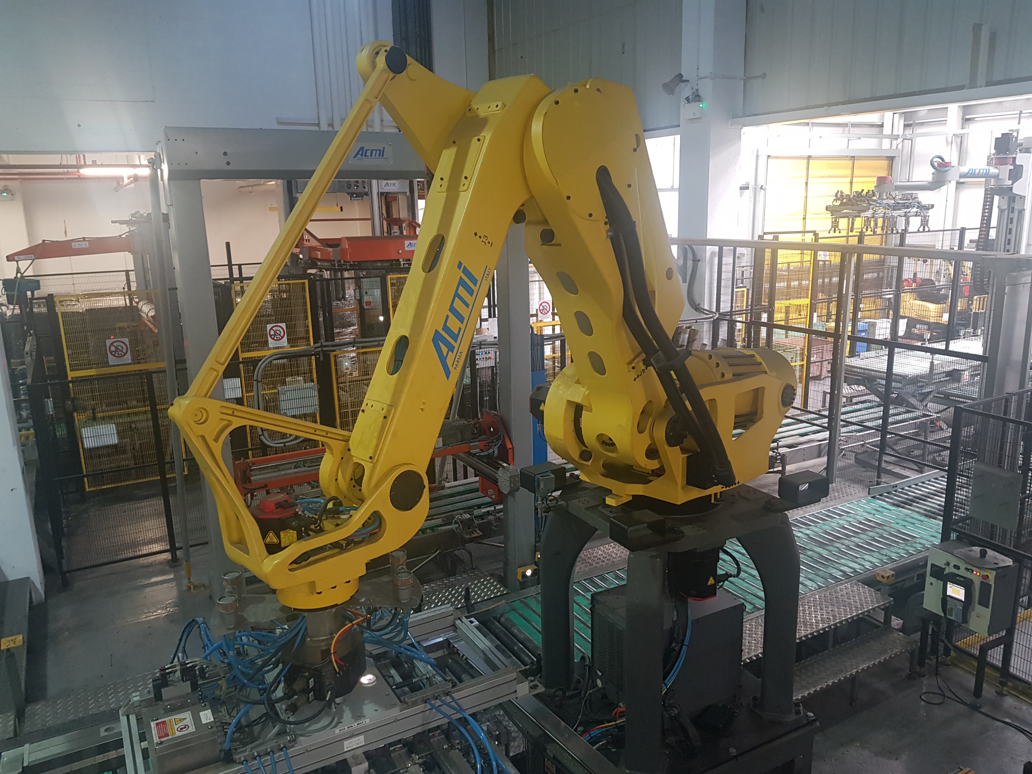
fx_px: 775
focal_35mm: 26
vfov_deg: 53.1
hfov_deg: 67.3
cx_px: 516
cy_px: 387
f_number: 1.7
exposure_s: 1/25
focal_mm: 4.3
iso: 160
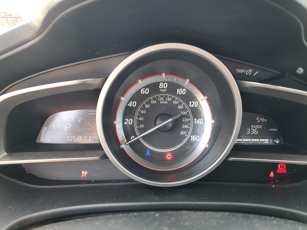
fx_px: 231
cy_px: 115
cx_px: 154
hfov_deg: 67.3
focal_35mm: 26
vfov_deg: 53.1
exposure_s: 1/60.2
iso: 74
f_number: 1.5
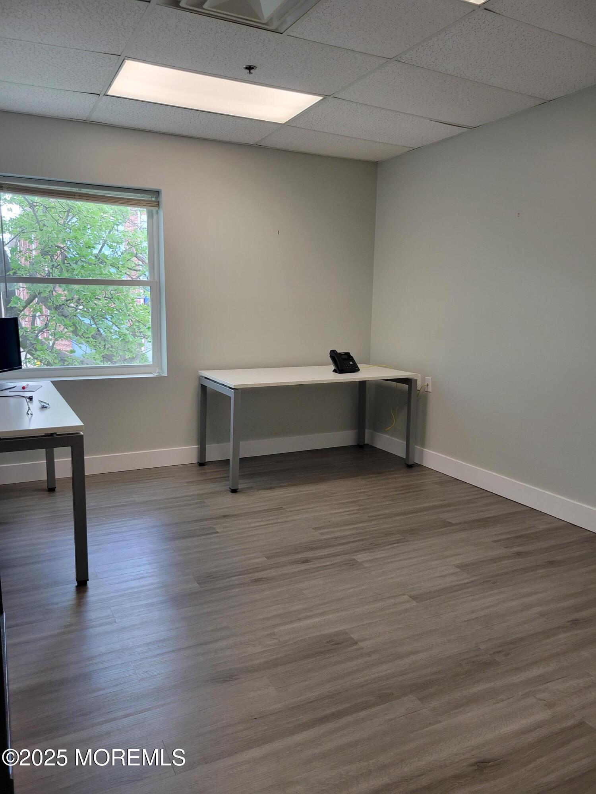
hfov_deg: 53.1
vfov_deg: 67.3
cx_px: 298
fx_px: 597
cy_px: 397
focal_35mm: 26
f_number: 1.8
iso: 125
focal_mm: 5.4
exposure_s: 1/120
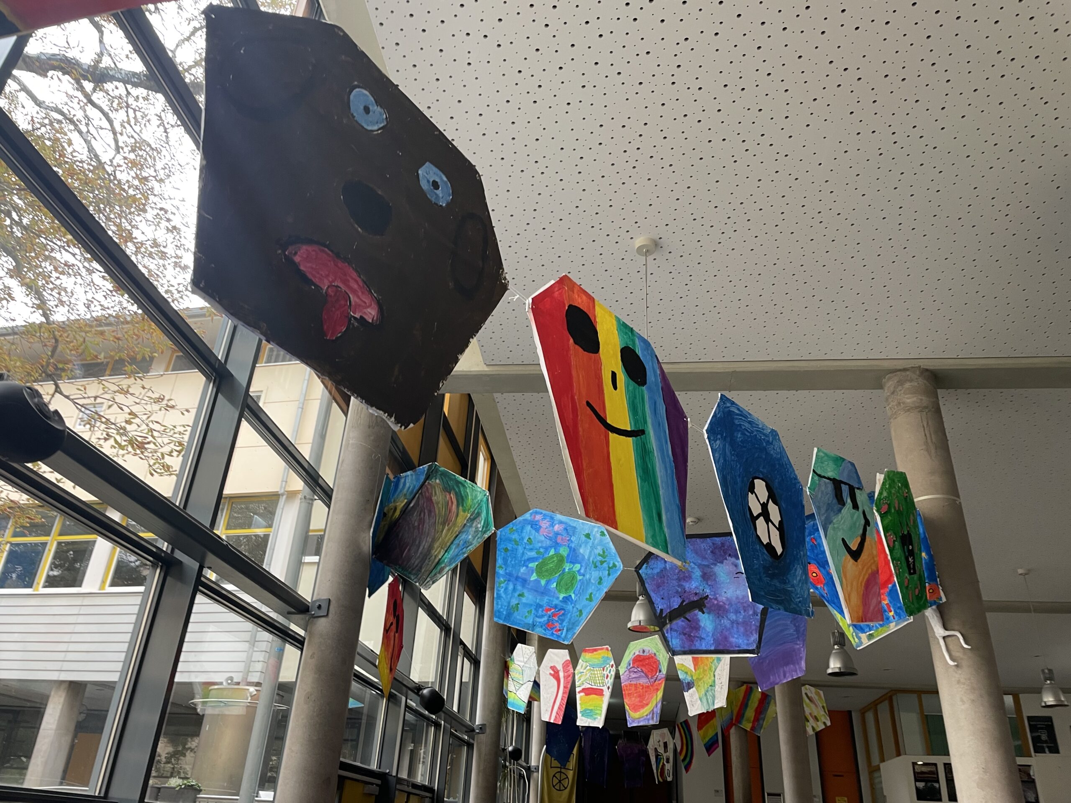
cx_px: 536
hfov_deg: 67.3
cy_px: 402
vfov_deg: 53.1
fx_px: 804
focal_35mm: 26
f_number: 1.6
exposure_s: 1/50
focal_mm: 4.2
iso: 64
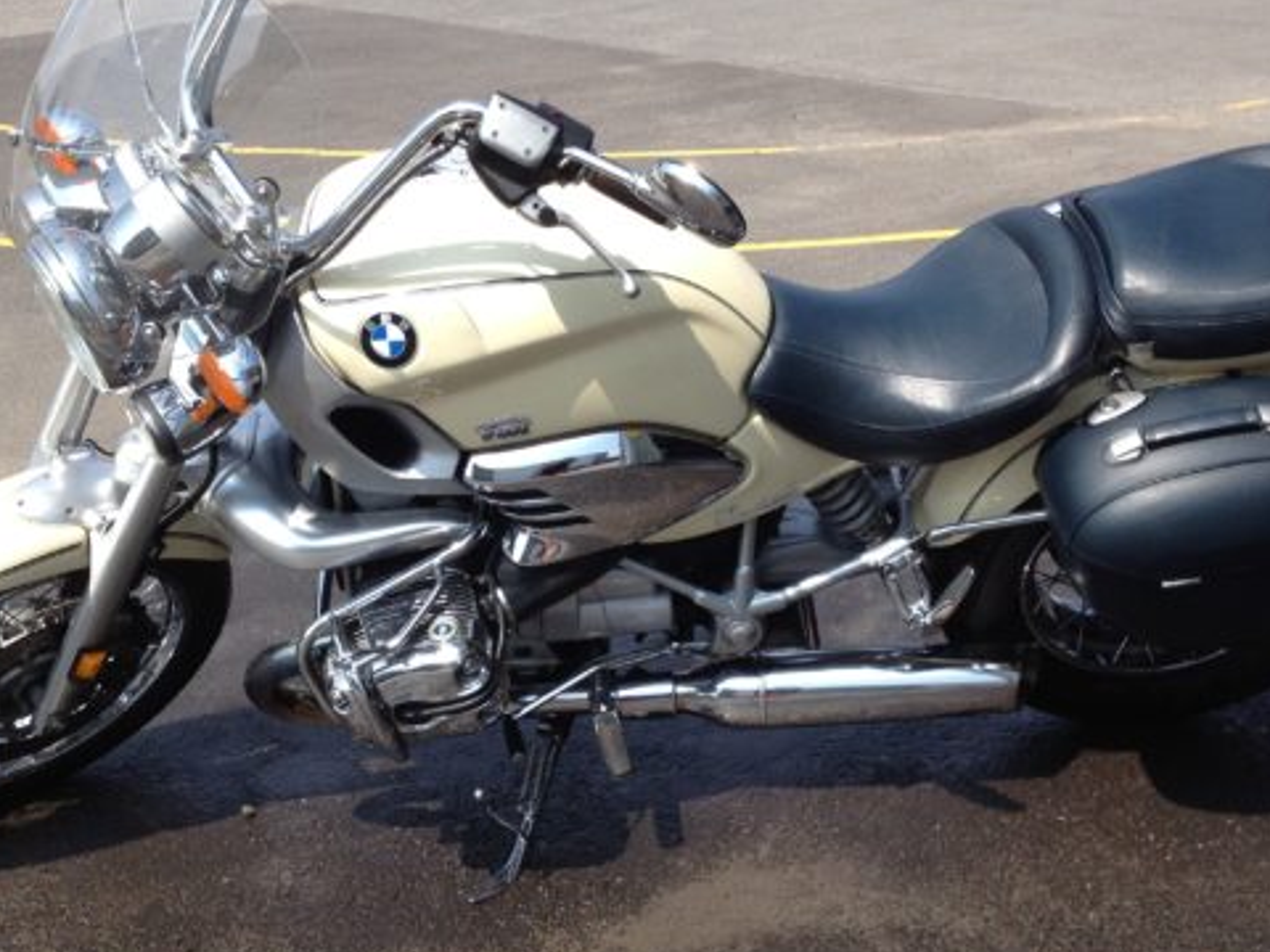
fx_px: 2055
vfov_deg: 26.1
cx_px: 648
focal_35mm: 56
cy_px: 481
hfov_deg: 34.3
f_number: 2.4
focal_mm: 4.28
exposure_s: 1/1175
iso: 50
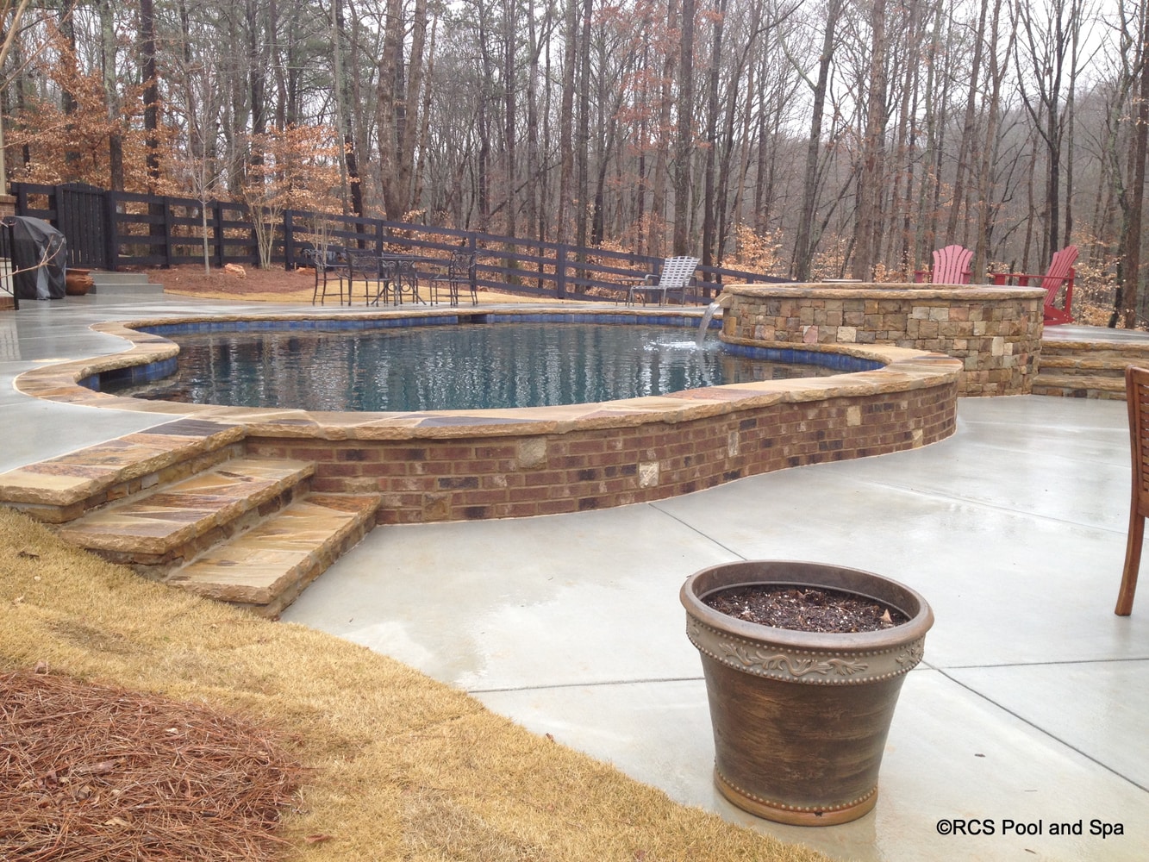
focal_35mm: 35
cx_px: 574
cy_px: 431
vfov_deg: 40.7
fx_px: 1162
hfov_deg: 52.6
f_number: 2.4
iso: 64
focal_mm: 4.28
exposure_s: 1/200
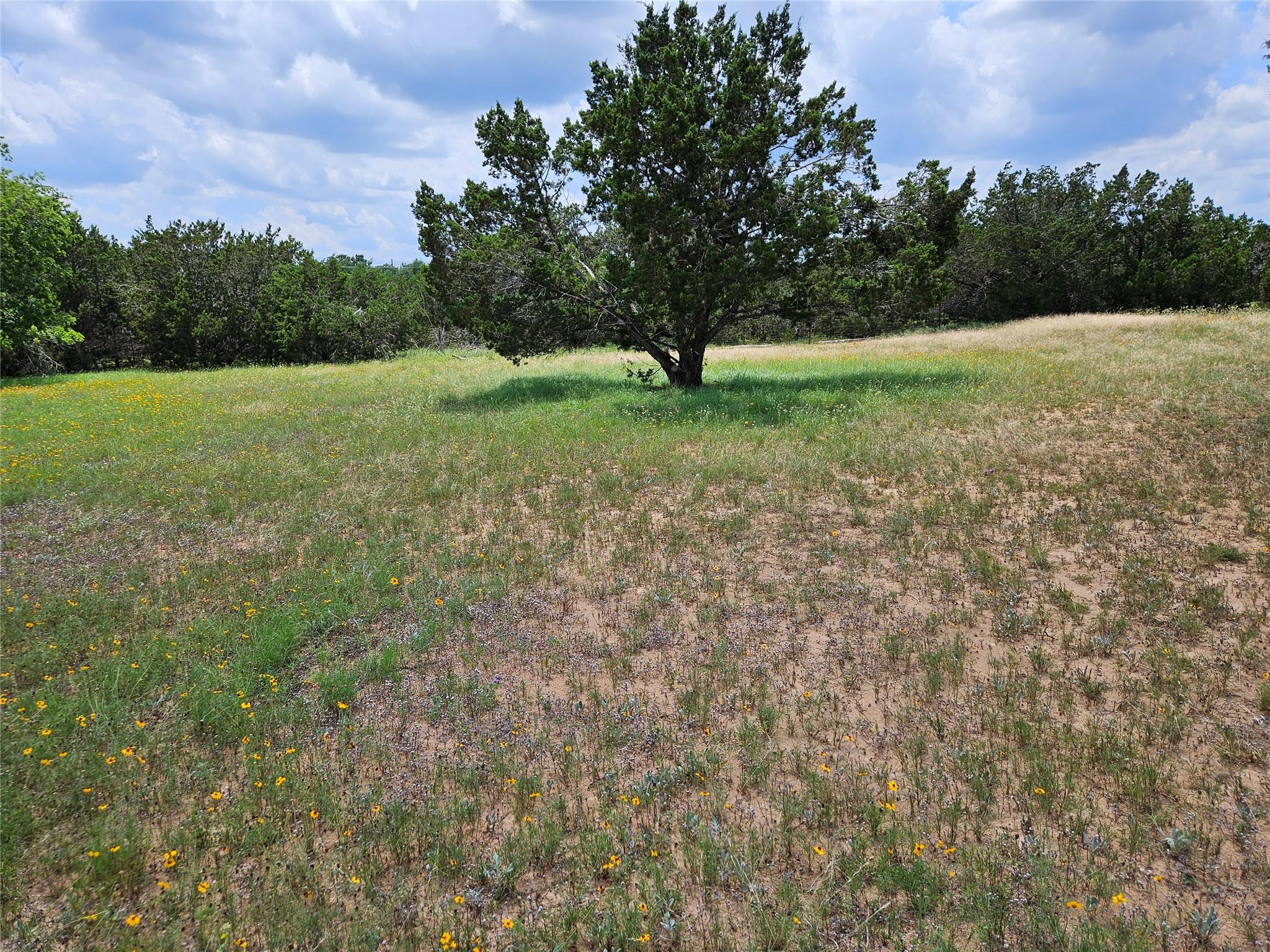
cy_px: 476
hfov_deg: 73.9
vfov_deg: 58.9
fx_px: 844
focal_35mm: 23
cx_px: 635
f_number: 1.8
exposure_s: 1/2094
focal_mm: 5.4
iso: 25
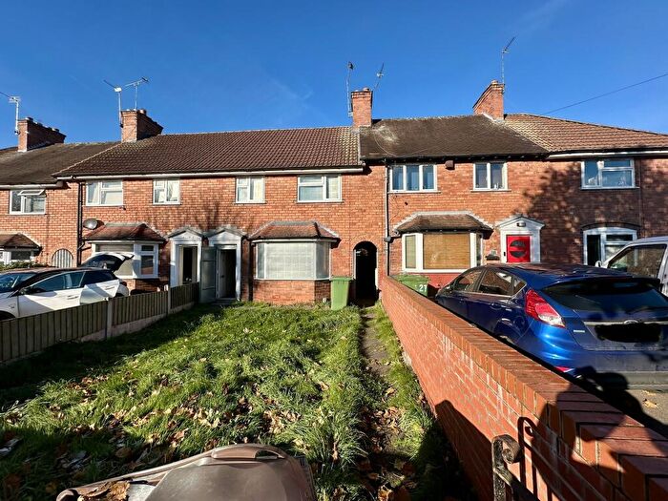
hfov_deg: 102.1
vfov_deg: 85.7
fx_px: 270
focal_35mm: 14
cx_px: 334
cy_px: 250
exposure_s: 1/1531
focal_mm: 2.22
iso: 40
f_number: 2.2
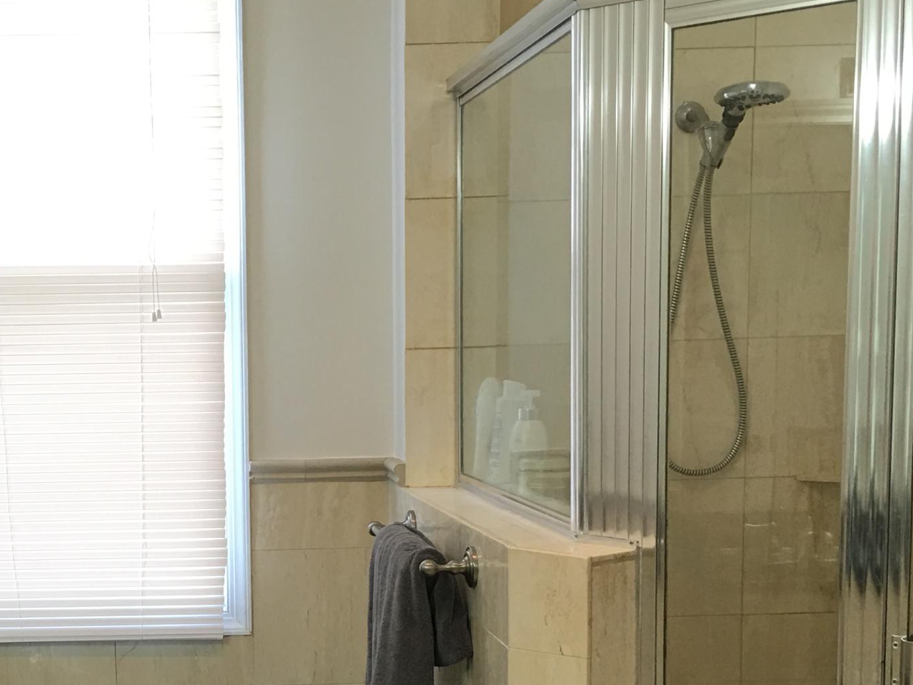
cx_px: 141
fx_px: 1688
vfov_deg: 22.5
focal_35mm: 64
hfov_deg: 29.3
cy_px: 581
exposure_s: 1/30
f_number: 2.2
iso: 32
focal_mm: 4.15
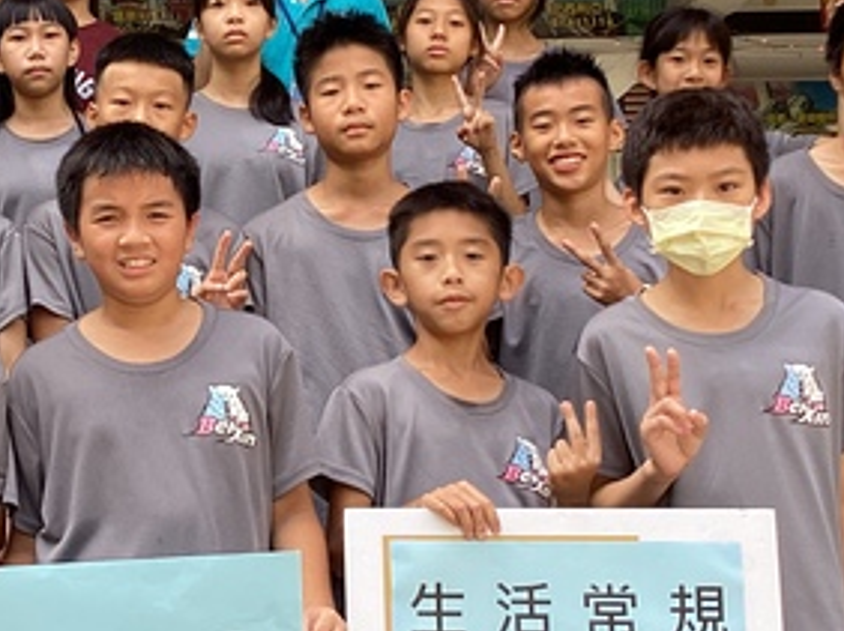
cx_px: 123
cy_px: 274
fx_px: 1876
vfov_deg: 19.1
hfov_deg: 24.8
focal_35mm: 77
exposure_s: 1/120
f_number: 2.4
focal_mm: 3.3
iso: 32
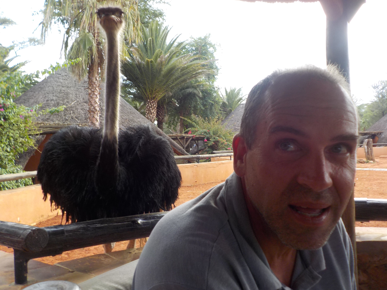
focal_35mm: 30
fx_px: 335
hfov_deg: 60.0
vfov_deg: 46.8
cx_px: 194
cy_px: 145
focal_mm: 4.1
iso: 125
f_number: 3.3
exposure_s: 1/60
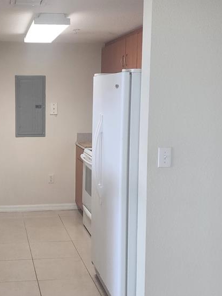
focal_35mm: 50
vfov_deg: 38.2
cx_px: 54
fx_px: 428
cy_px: 141
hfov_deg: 28.6
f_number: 1.8
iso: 160
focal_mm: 6.4
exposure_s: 1/120
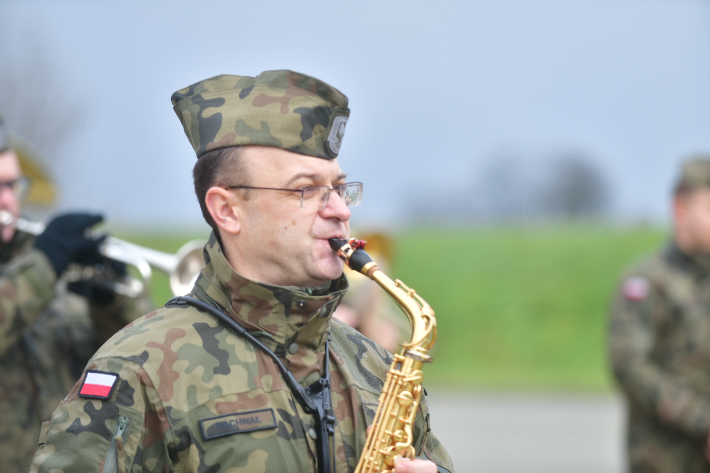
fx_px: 3944
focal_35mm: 200
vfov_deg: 6.9
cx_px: 355
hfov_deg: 10.3
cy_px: 236
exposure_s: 1/200
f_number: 4.5
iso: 100
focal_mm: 200
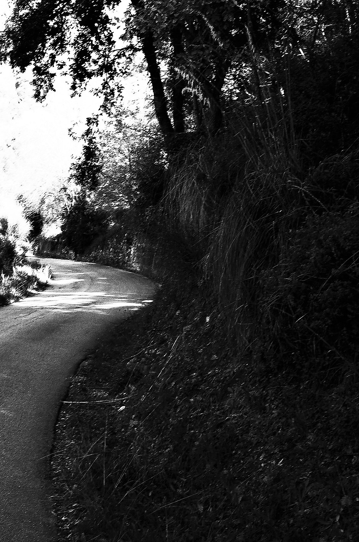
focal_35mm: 59
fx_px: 887
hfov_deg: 22.7
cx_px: 102
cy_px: 96
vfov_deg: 32.9
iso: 100
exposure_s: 1/60
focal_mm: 18.3
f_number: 5.6
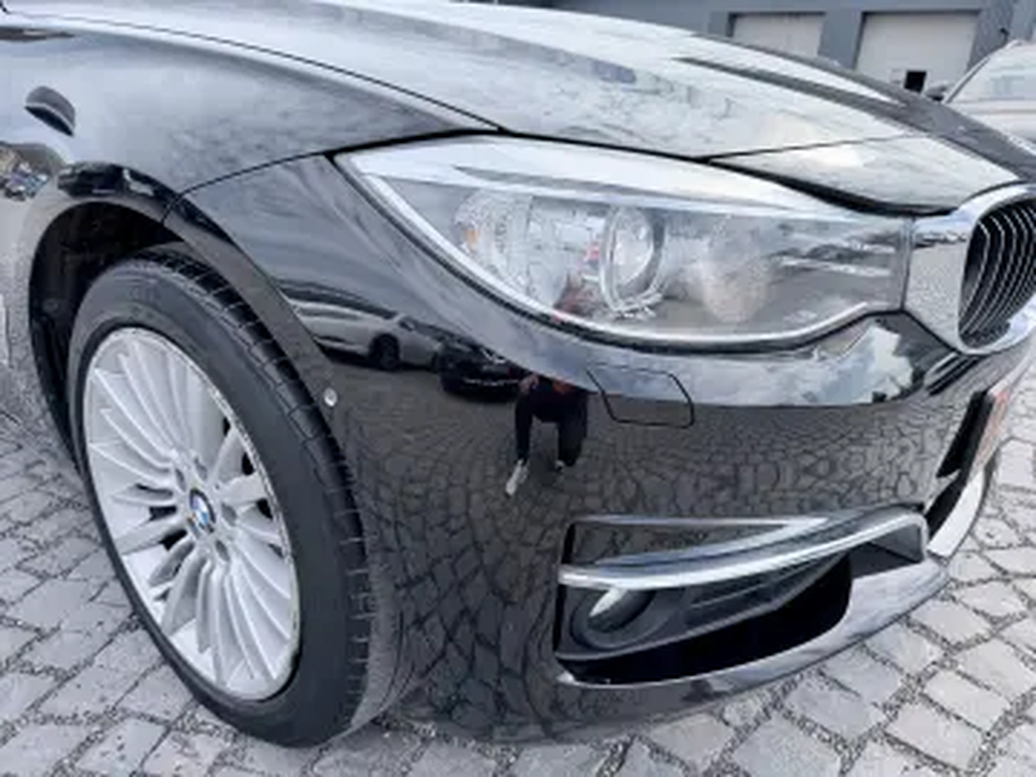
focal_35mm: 24
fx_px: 718
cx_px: 518
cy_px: 388
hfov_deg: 71.6
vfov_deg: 56.8
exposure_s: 1/1949
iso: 100
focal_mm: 6.76
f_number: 1.78
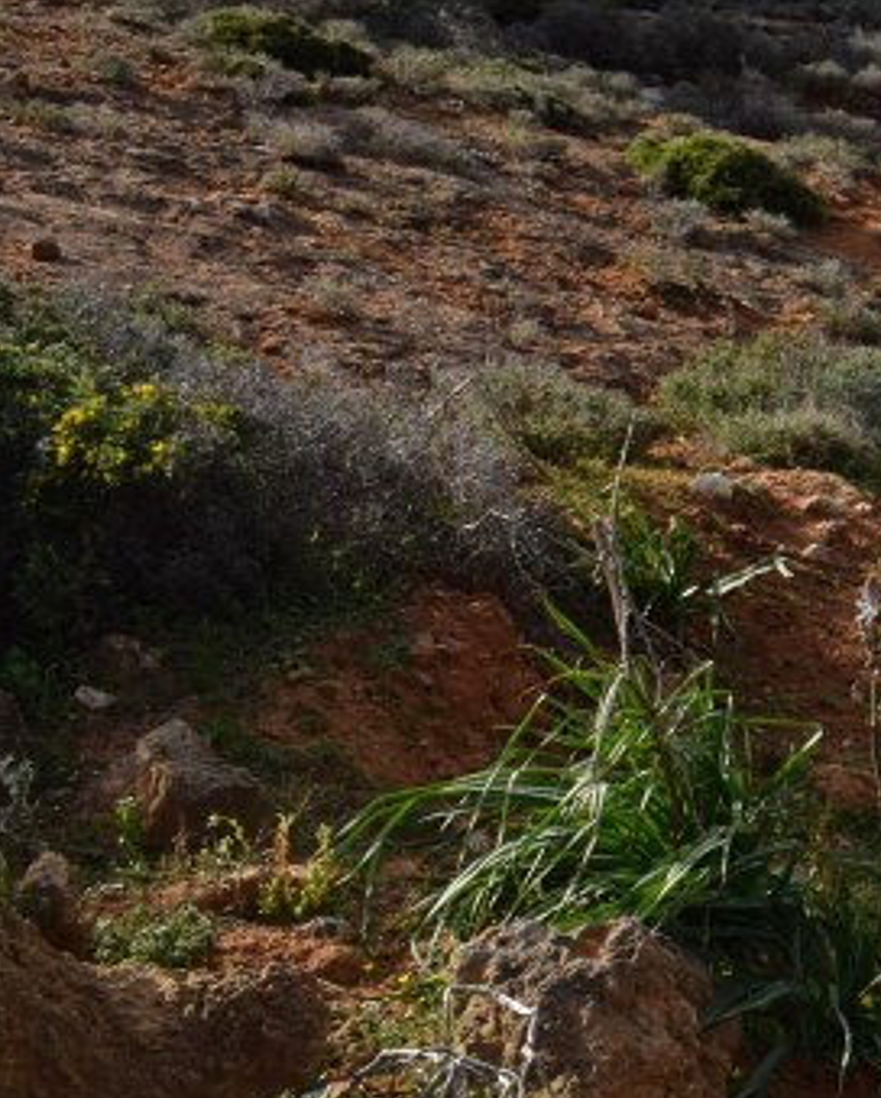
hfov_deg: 15.6
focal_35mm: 86
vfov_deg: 21.7
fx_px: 2798
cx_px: 1545
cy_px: 126
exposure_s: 1/200
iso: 100
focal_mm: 18
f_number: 10
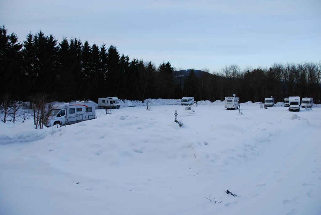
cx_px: 160
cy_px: 108
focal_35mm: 27
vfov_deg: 48.0
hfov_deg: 67.3
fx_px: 241
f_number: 5
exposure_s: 1/100
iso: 200
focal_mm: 18
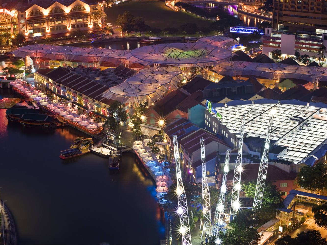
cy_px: 122
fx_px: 718
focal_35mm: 76
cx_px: 168
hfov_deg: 25.7
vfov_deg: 19.4
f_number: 11
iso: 200
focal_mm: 70
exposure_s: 5
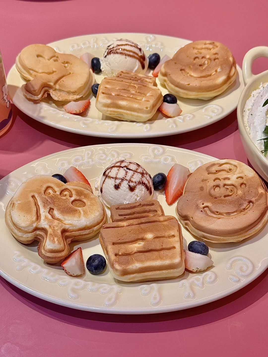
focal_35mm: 48
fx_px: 495
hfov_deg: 30.3
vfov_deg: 39.7
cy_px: 178
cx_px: 134
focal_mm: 6.76
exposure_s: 1/192
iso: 50
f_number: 1.78
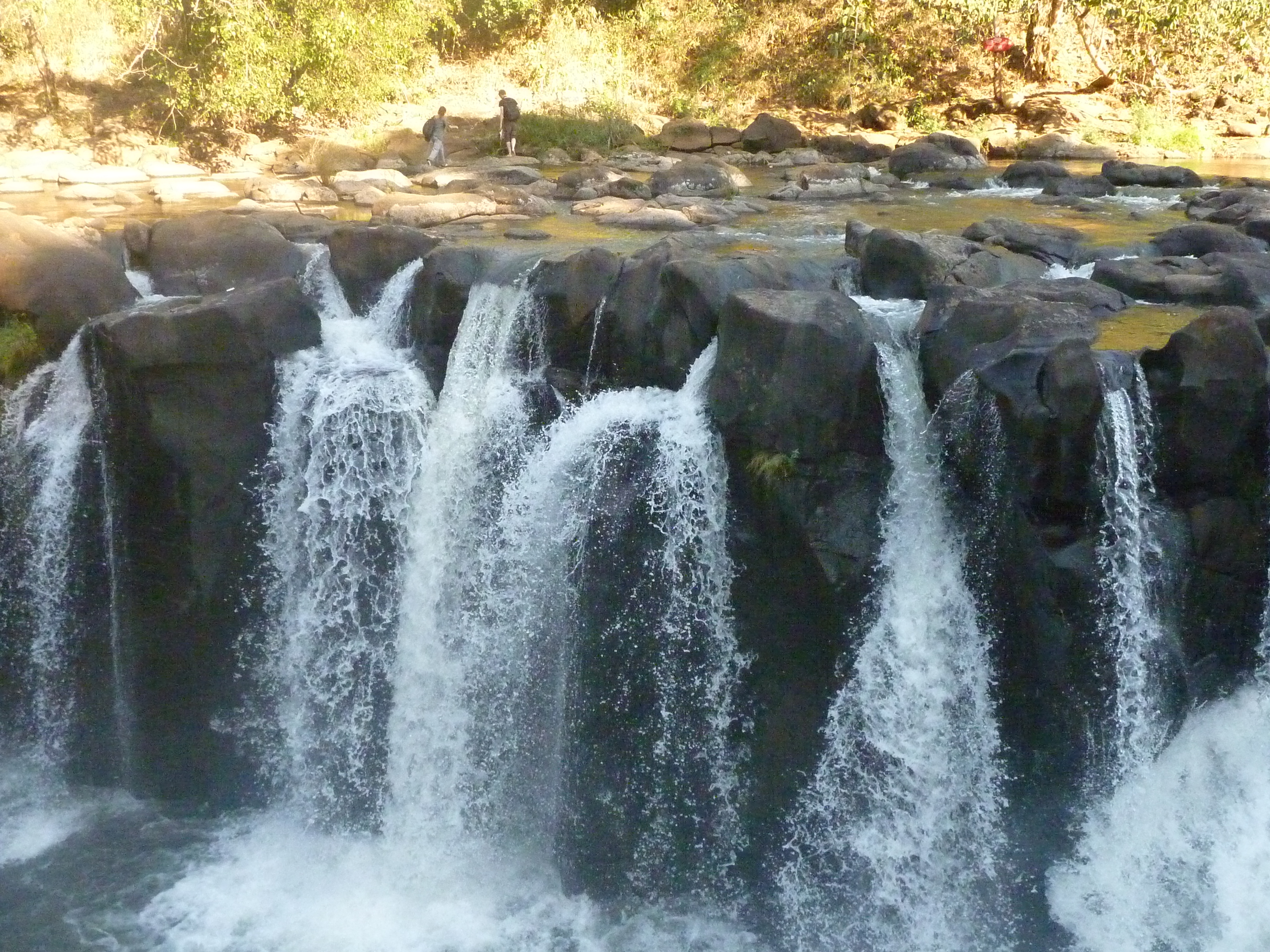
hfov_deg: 49.0
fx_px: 1394
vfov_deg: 37.7
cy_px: 476
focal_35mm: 38
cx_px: 635
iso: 800
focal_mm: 5.5
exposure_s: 1/640
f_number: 3.5
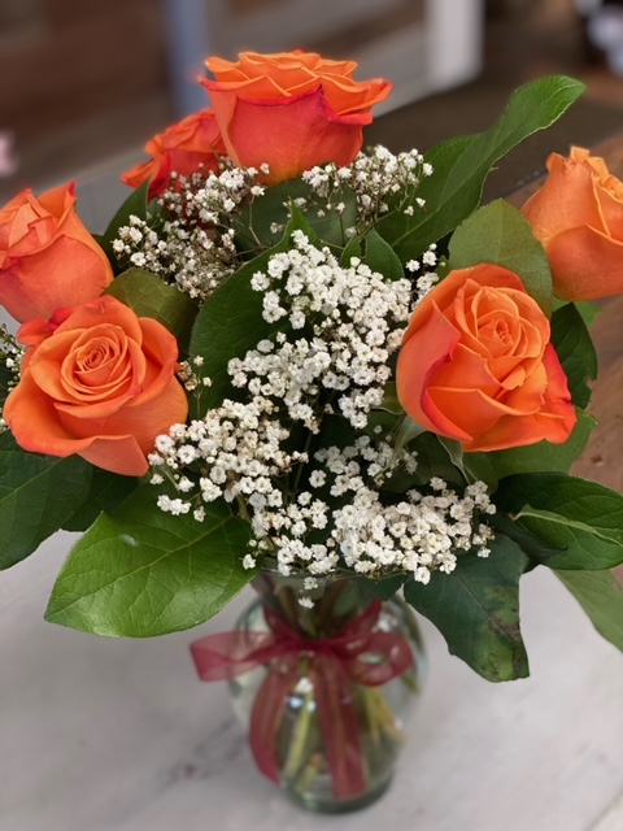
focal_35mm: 52
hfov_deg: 28.0
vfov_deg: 36.8
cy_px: 416
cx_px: 312
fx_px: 1248
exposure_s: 1/60
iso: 125
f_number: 2
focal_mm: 6
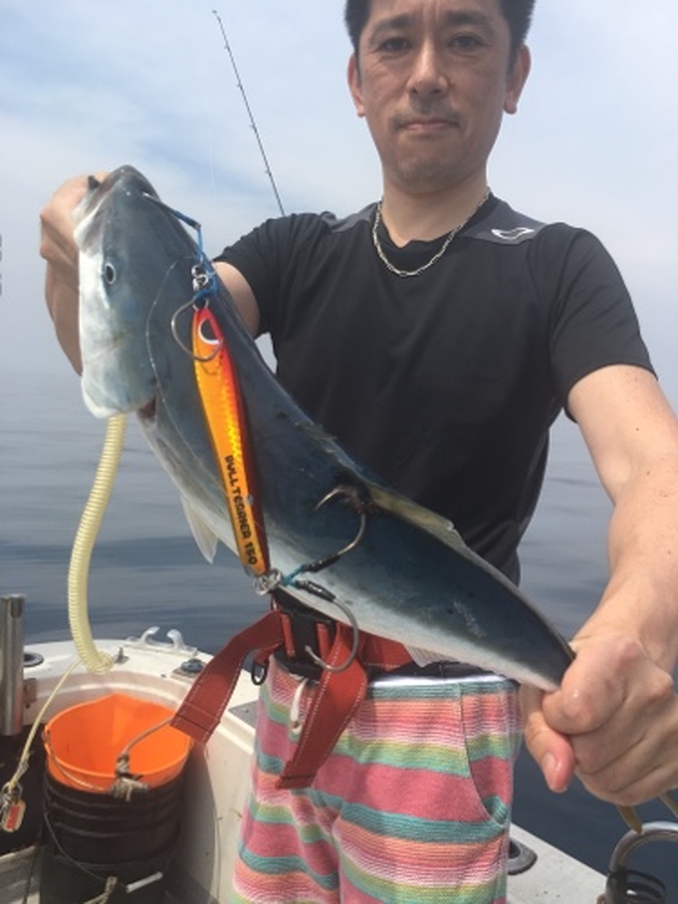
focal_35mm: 29
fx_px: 757
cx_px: 339
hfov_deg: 48.2
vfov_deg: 61.7
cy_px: 452
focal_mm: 4.15
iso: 25
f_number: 2.2
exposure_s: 1/1672
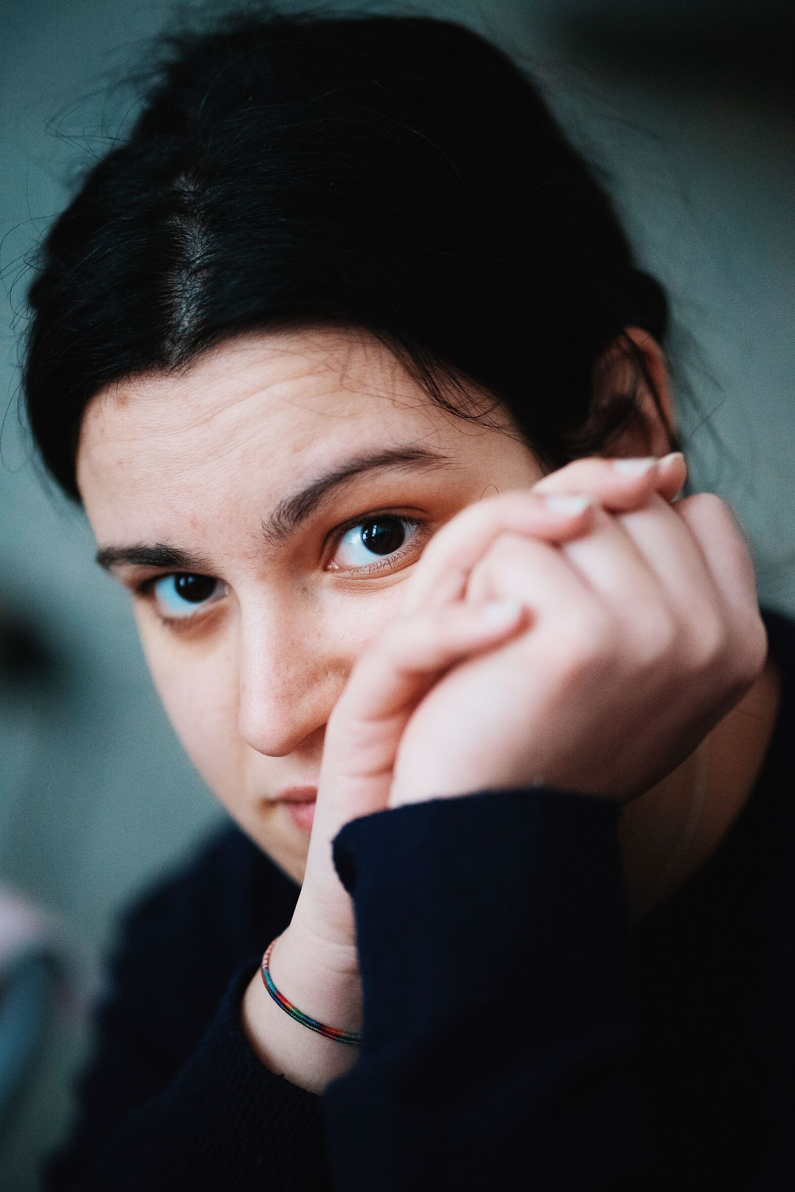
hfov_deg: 15.9
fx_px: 2849
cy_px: 600
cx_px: 399
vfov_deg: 23.6
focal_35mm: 86
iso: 2000
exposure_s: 1/640
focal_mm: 85
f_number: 1.8
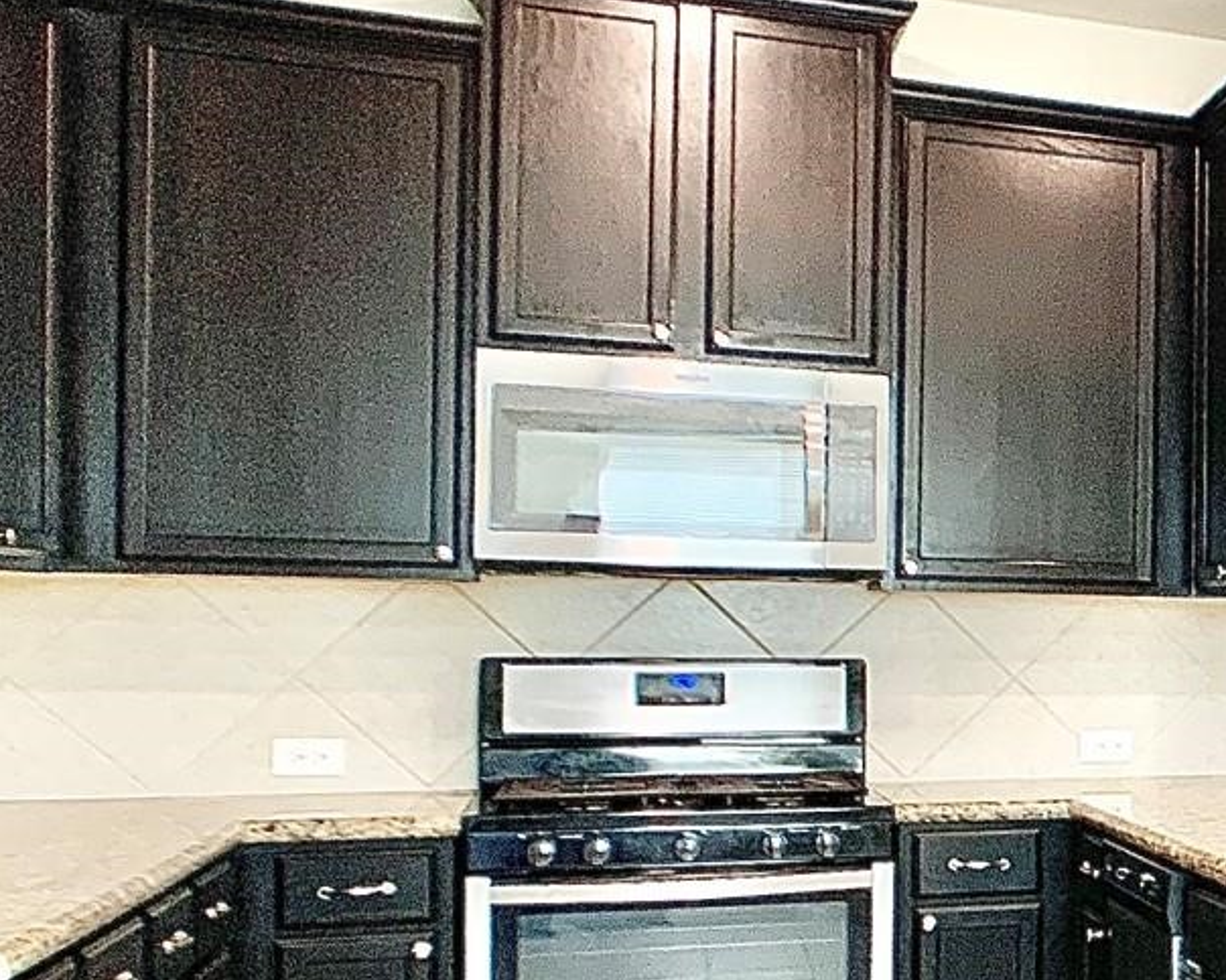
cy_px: 724
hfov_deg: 19.9
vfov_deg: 17.8
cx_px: 1719
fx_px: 3120
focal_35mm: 86
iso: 80
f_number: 1.8
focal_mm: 4.25
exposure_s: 1/60
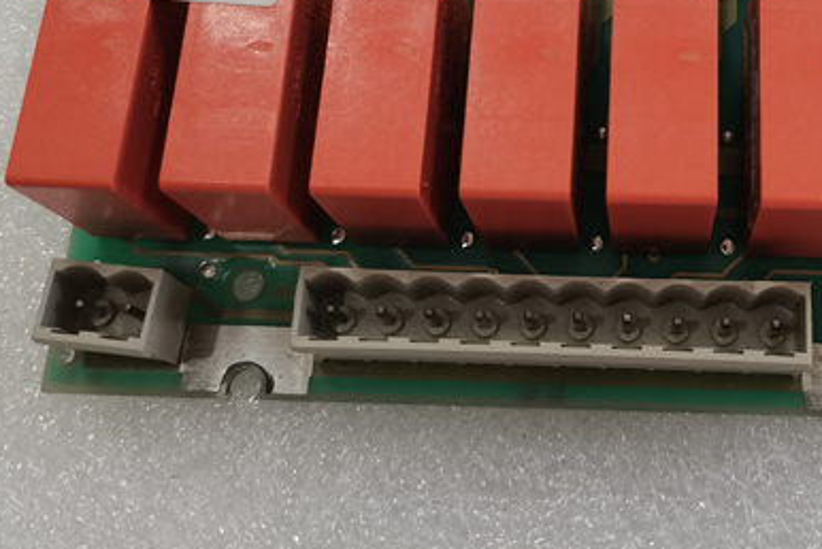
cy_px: -57
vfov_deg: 22.8
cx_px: 637
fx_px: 1280
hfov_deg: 34.7
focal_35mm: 56
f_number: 1.8
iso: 125
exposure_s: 1/100
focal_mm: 5.58
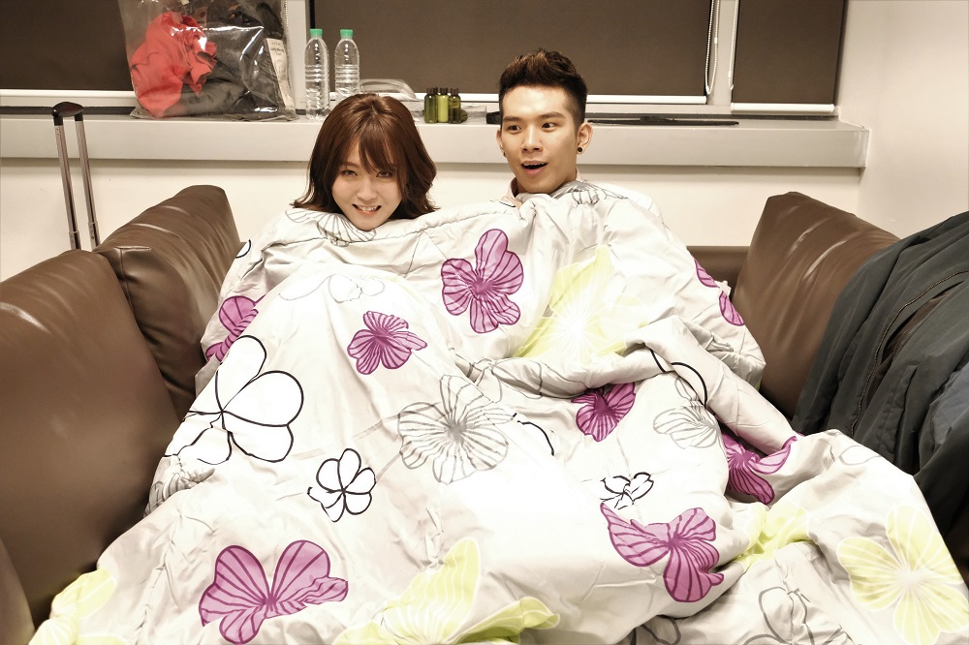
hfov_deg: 53.1
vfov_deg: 36.8
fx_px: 969
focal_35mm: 36
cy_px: 322
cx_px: 484
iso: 8000
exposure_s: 1/200
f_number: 4
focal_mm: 24
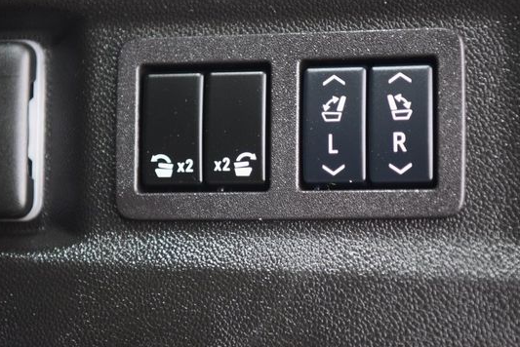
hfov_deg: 16.3
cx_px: 271
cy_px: 142
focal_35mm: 126
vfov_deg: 10.9
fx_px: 1821
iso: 1600
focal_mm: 70
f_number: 2.8
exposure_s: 1/3
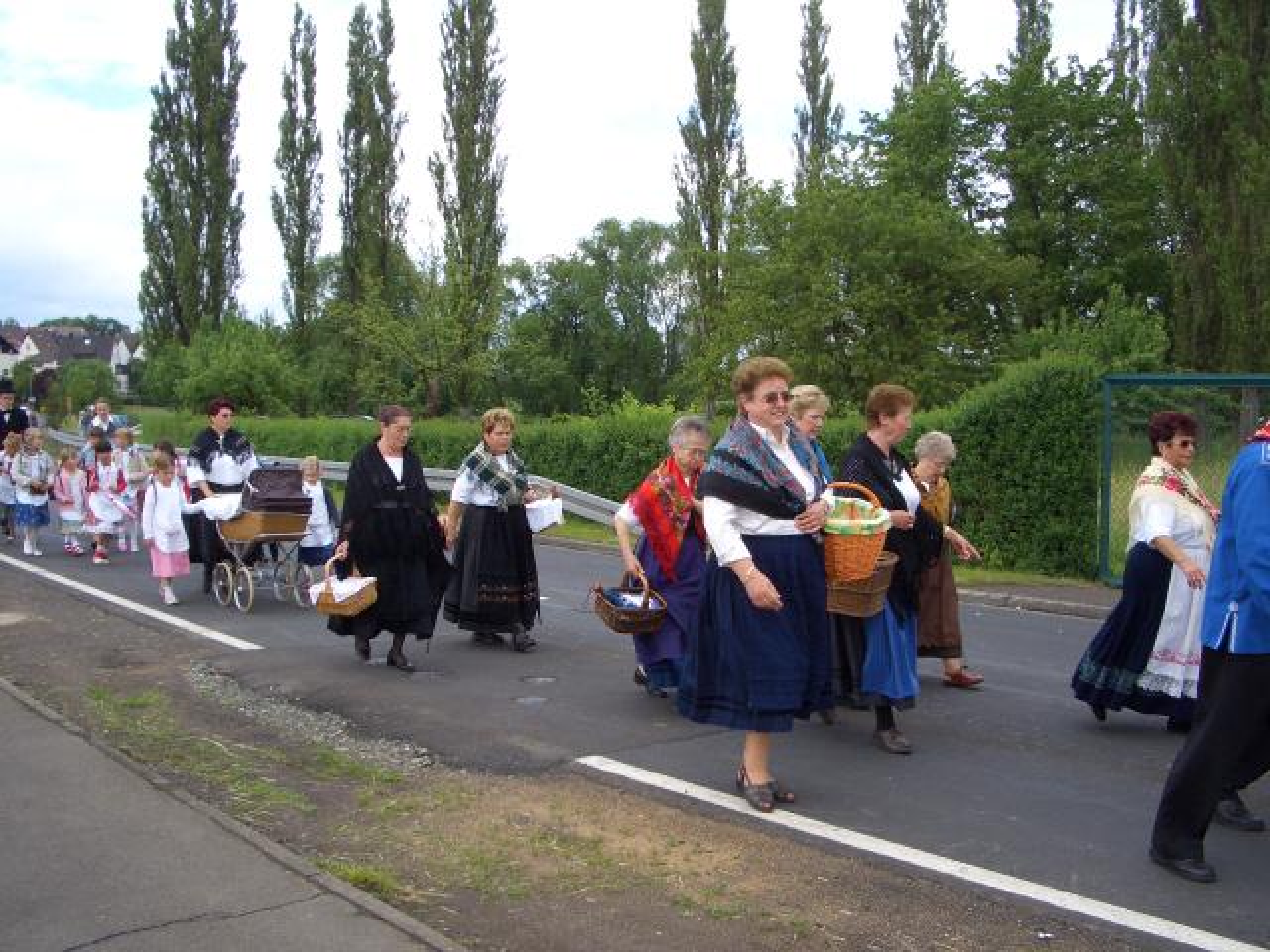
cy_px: 476
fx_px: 1284
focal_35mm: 35
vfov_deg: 40.7
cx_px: 635
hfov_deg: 52.6
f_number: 4.3
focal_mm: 5.8
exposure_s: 1/400
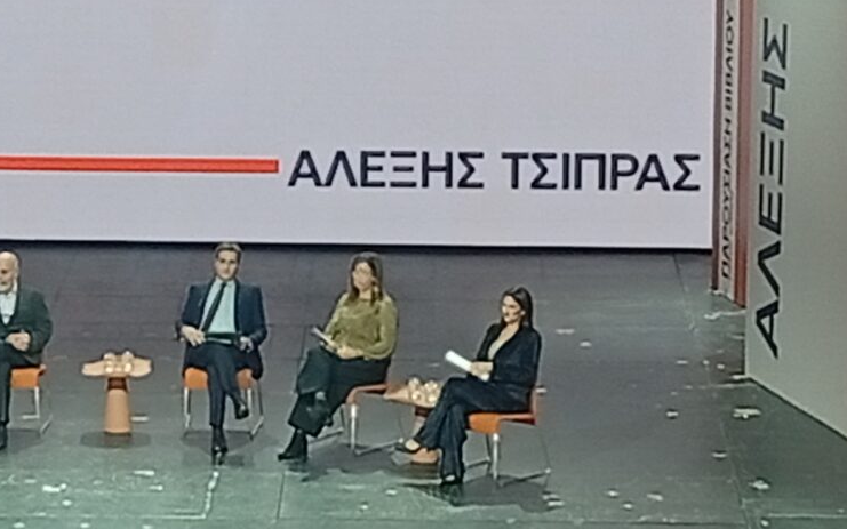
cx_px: 117
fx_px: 4570
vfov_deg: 6.6
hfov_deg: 10.5
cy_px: 104
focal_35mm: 198
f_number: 1.8
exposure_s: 1/33.3
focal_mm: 3.98
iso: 218
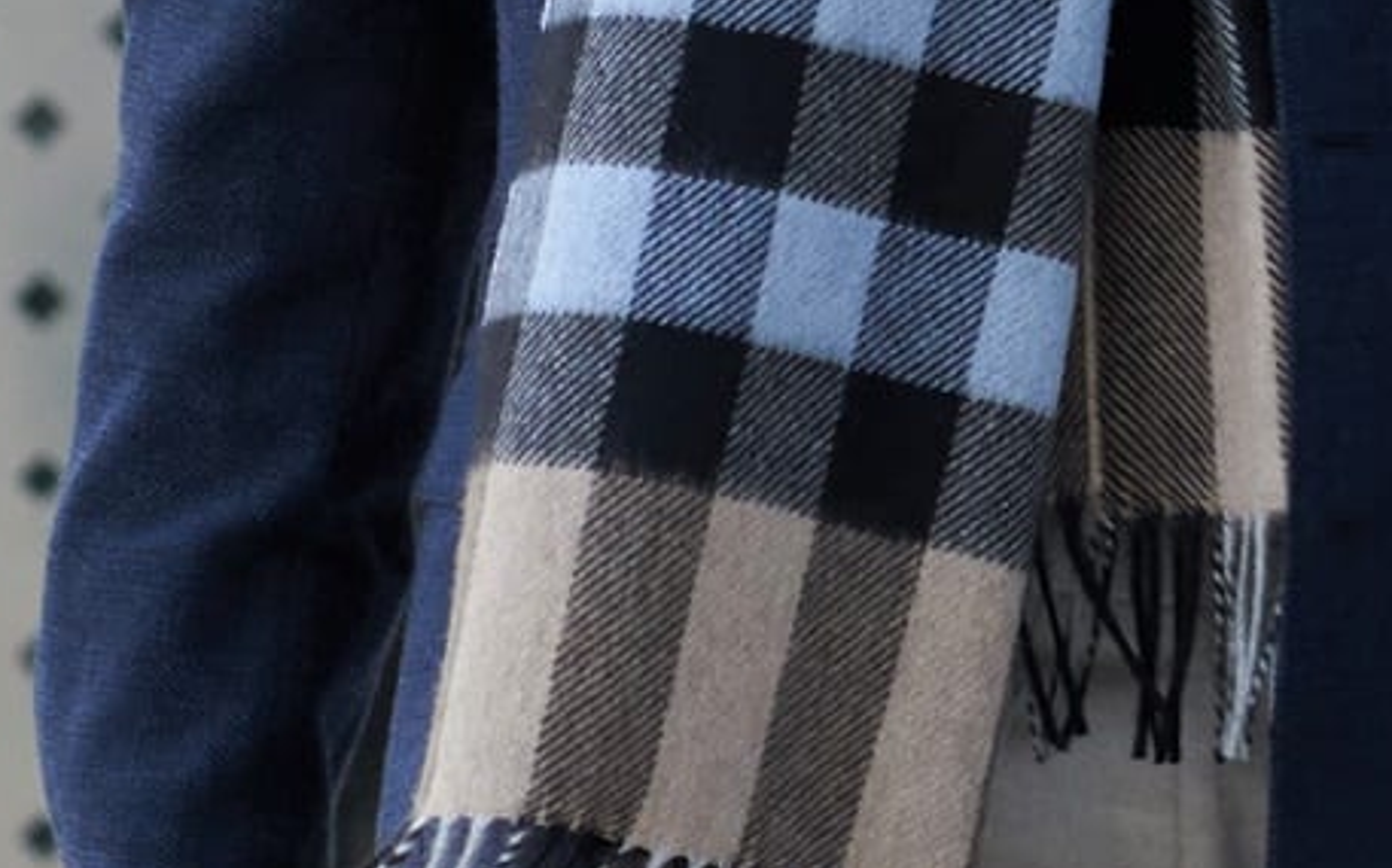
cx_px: 1147
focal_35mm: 250
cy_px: -356
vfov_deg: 5.2
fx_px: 9478
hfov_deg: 8.4
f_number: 4
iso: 400
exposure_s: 1/400
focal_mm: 70
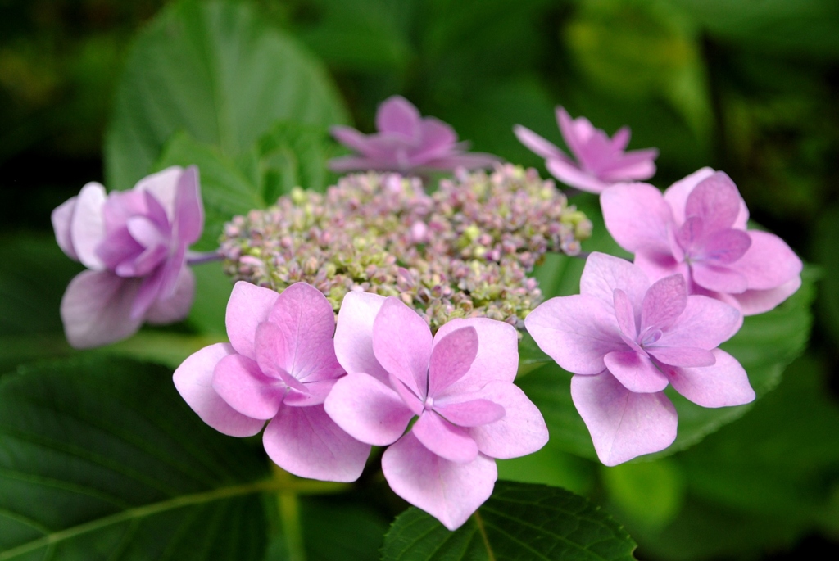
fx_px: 1610
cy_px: 280
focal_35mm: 69
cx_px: 420
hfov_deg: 29.2
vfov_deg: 19.8
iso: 400
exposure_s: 1/80
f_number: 5.3
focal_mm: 46
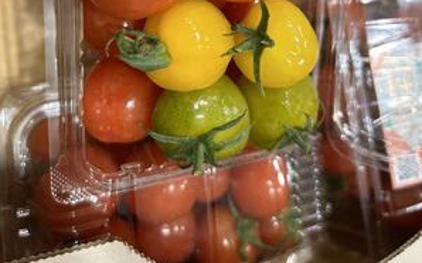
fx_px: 425
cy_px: 17
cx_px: 211
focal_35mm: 37
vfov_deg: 32.4
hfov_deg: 52.8
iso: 250
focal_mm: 5.7
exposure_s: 1/60
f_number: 1.5
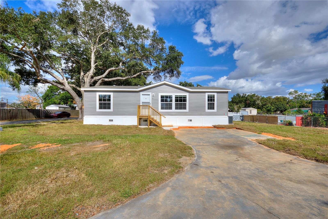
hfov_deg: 100.4
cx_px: 164
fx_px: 137
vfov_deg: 77.3
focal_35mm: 15
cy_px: 110
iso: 100
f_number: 4.5
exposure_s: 1/2000
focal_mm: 10
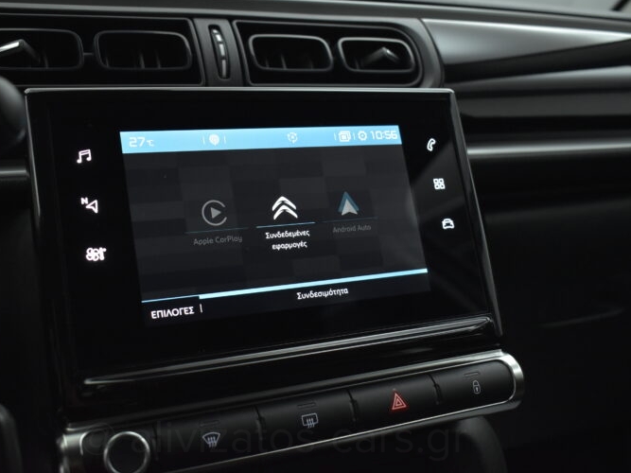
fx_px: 757
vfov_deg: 34.7
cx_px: 273
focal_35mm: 42
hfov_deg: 45.1
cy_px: 231
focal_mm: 25
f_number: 4
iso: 1600
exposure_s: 1/125
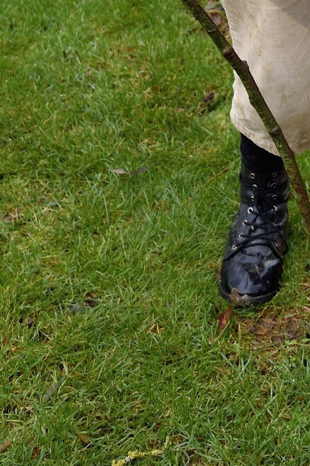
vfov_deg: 15.7
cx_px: 465
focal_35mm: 120
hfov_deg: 11.0
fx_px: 1551
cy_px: -230
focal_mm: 36
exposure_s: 1/100
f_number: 5
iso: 800
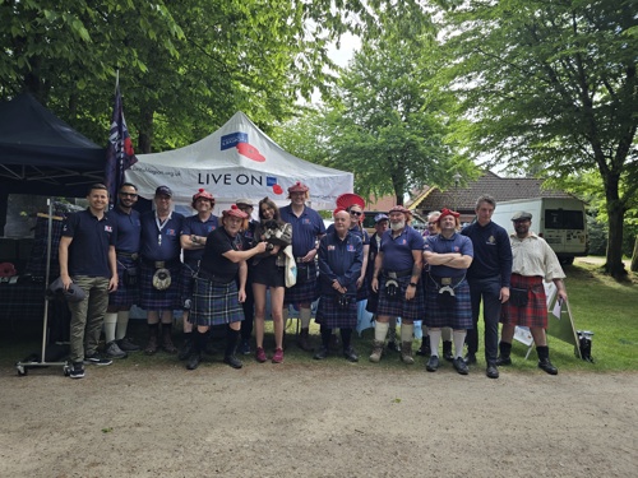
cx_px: 319
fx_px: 424
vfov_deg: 58.9
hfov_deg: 73.9
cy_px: 239
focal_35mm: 23
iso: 12
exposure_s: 1/282
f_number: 1.7
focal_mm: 6.3
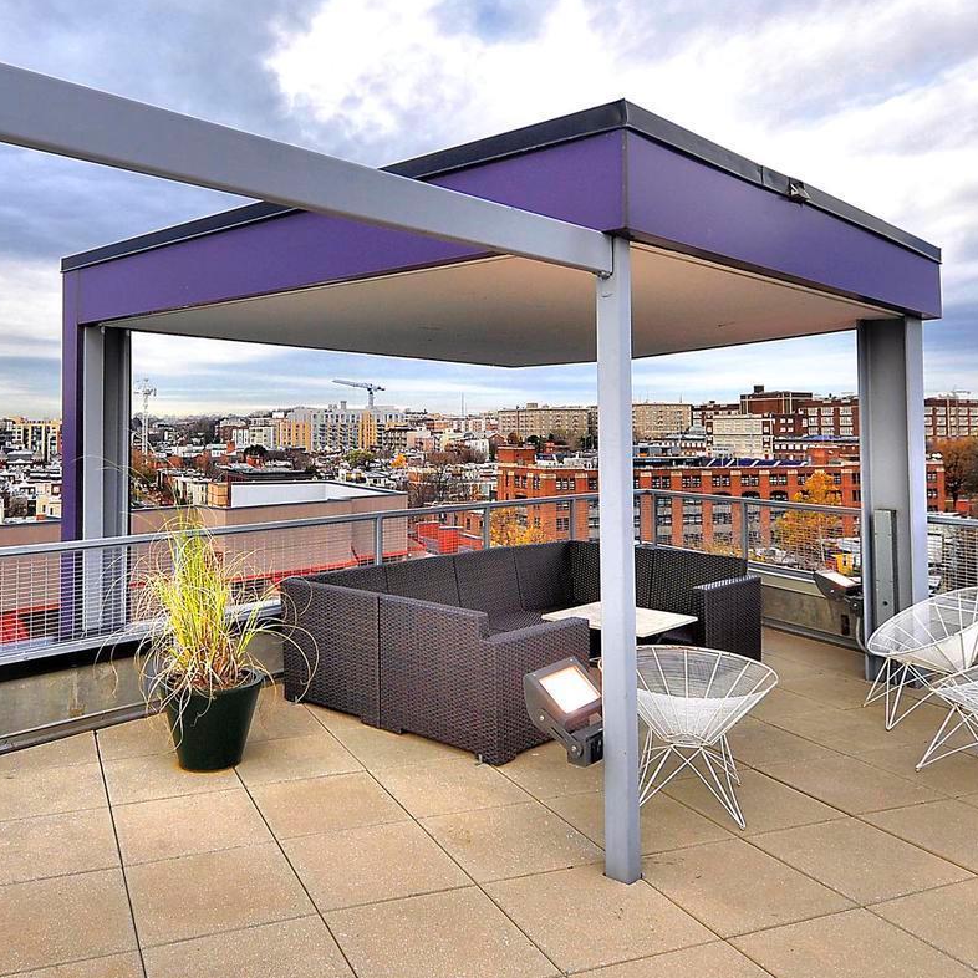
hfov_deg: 56.8
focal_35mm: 28
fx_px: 895
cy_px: 388
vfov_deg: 56.8
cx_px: 387
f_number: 8
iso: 200
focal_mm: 12
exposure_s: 1/250
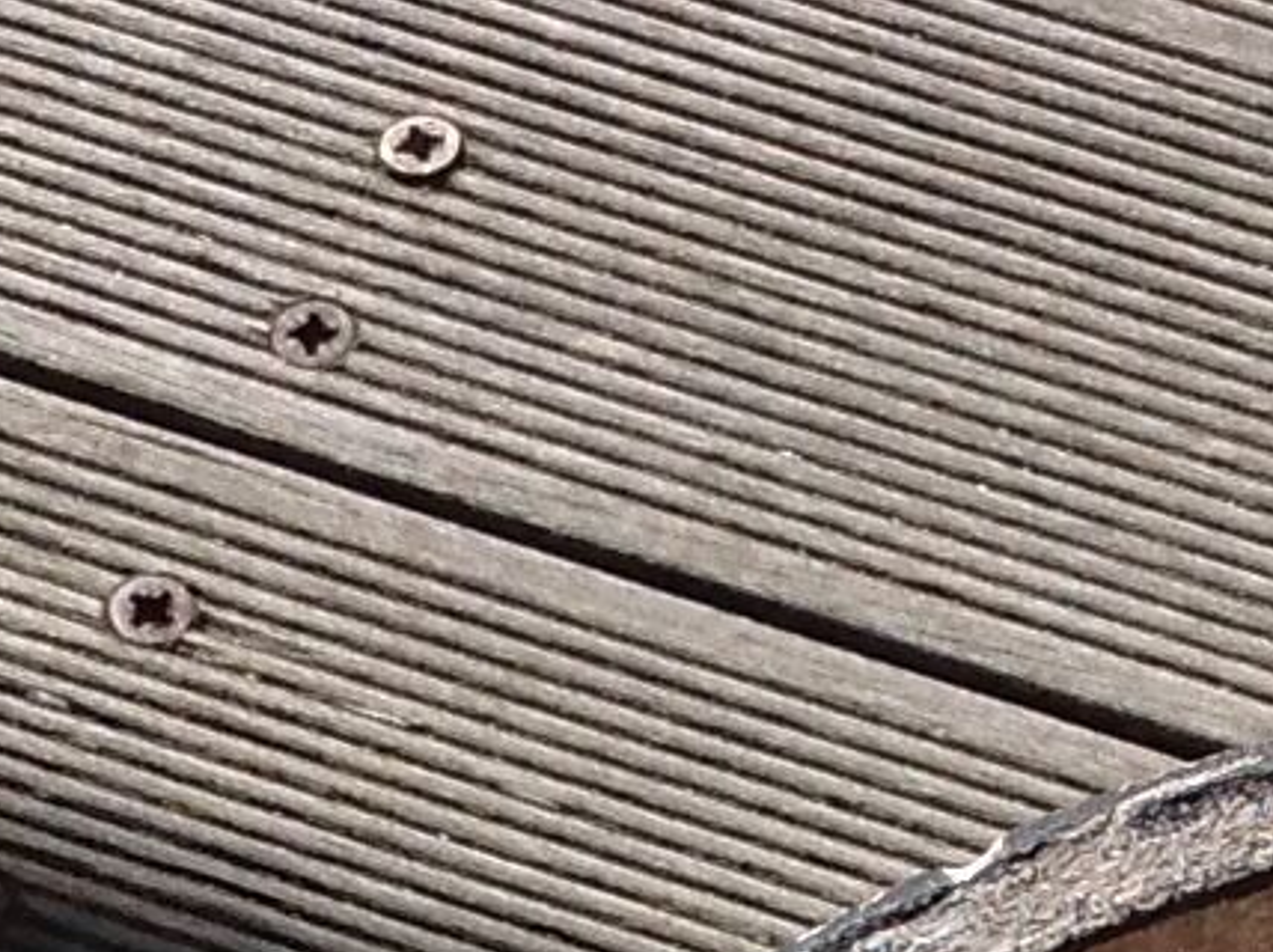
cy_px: 2585
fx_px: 7788
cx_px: 1856
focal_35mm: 212
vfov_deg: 6.5
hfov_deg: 9.1
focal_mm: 4.28
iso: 50
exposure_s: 1/2160
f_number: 2.4
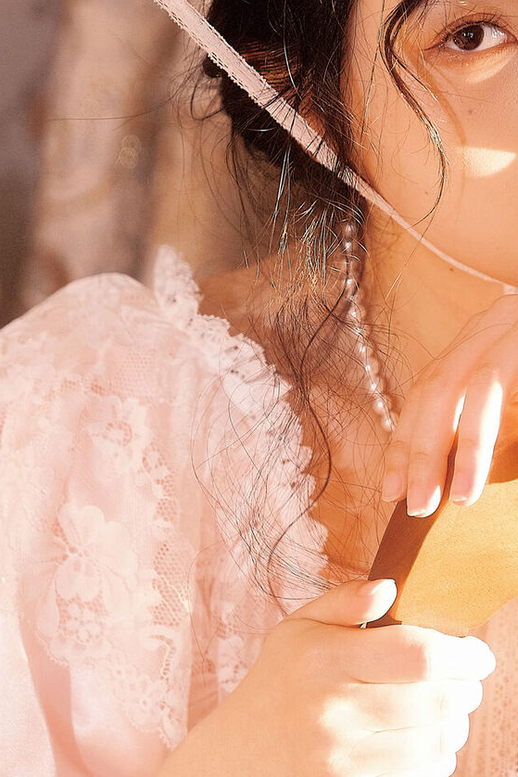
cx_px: 474
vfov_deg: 13.1
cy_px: 280
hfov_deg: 8.8
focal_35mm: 156
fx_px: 3365
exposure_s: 1/30
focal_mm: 55
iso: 320
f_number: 2.8
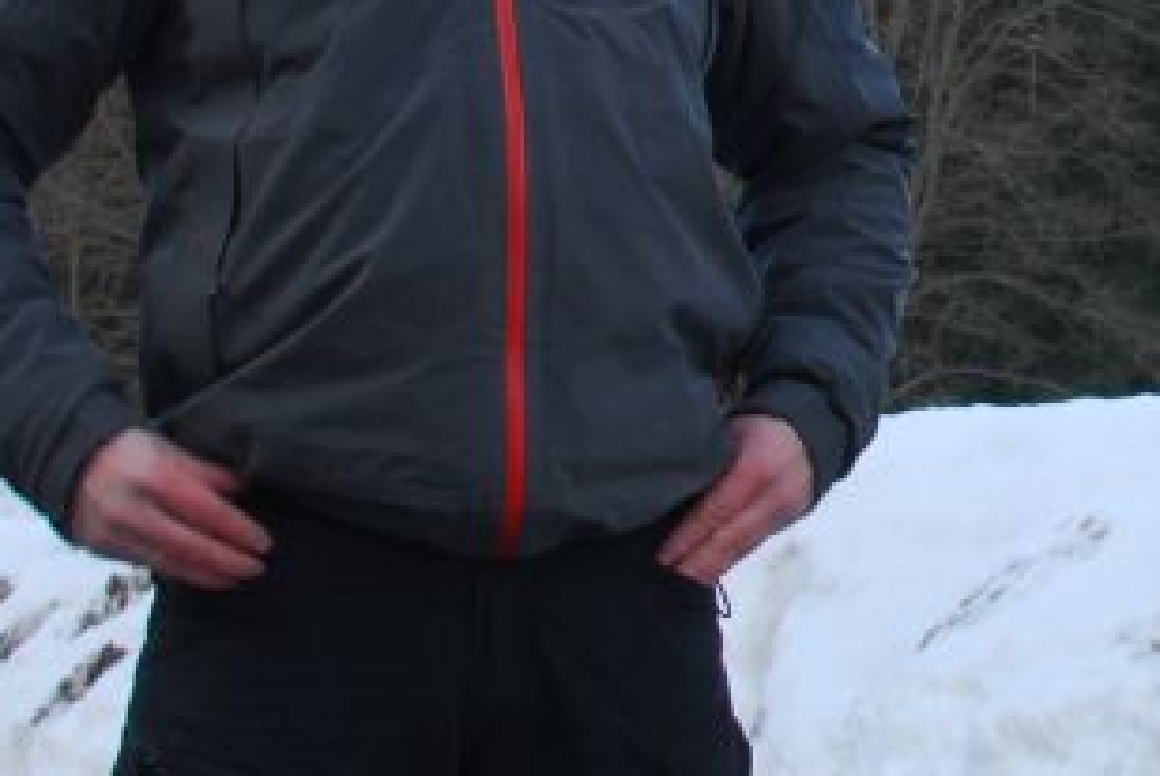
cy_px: -49
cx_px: 1514
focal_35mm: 198
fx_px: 6382
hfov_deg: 10.2
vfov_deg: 6.9
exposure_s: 1/60
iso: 200
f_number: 11
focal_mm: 35
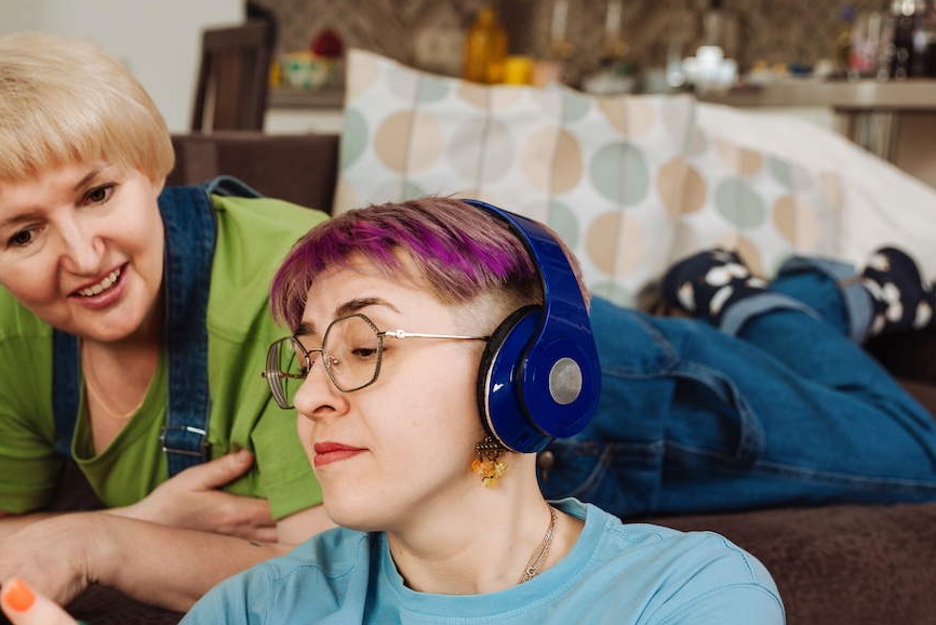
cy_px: 439
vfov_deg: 20.8
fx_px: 1690
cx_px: 282
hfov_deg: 30.6
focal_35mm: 65
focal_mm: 44
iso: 100
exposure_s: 1/125
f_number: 3.5
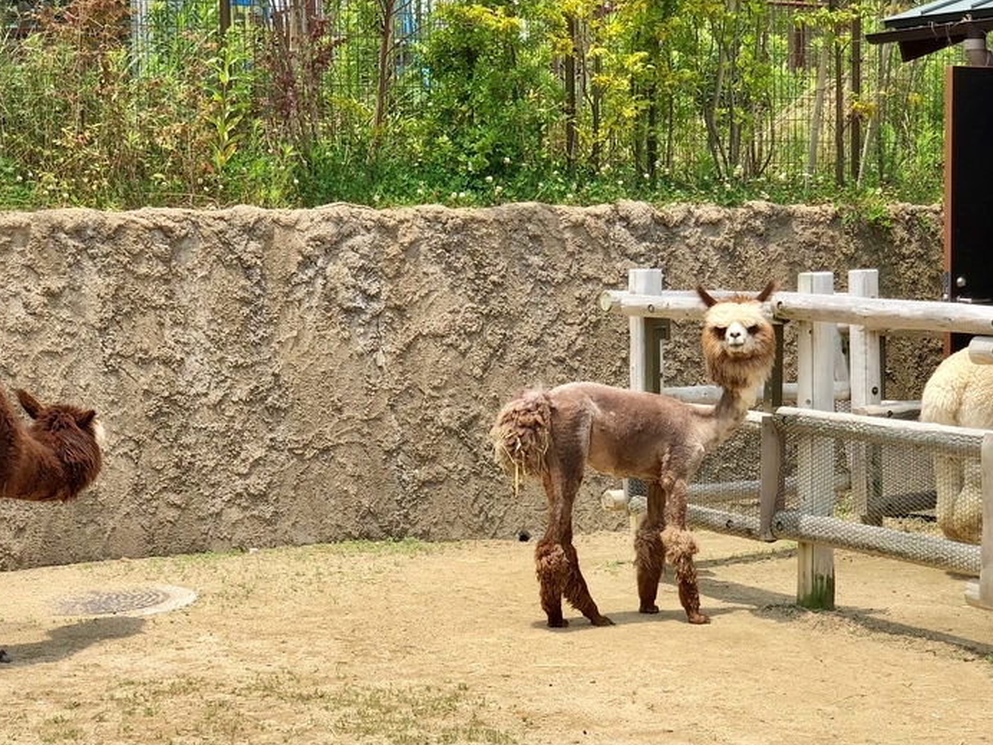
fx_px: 2209
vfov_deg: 19.1
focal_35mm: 77
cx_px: 535
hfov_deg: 25.3
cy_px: 434
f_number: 2.4
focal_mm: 6
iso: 16
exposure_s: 1/727
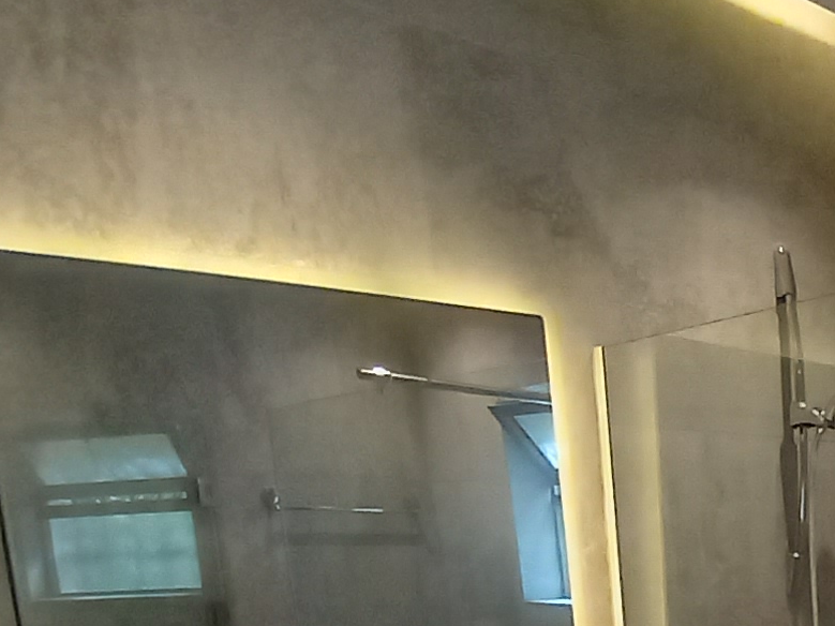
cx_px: 848
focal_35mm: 43
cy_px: 844
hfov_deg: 38.6
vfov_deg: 27.3
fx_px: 1037
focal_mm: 1.13
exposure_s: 1/50
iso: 160
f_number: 2.2
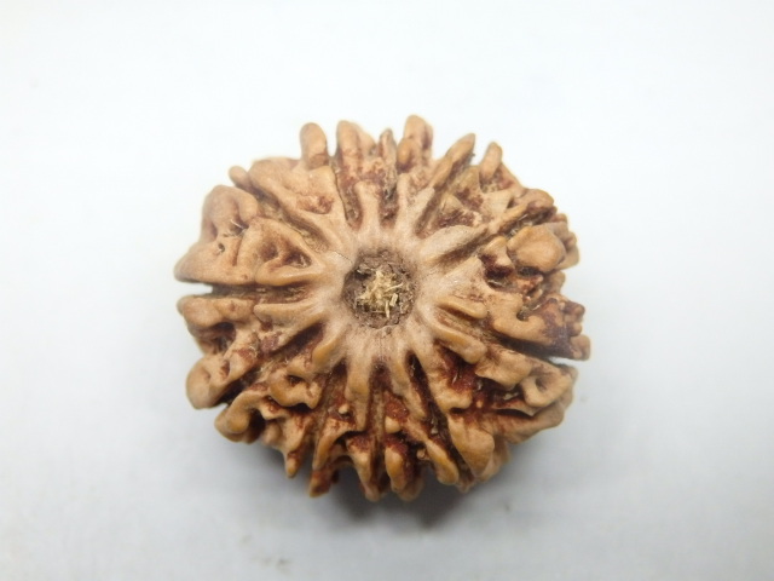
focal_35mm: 66
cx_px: 387
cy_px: 290
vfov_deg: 22.3
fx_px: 1476
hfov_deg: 29.4
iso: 640
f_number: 4.4
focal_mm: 11.9
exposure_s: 1/100
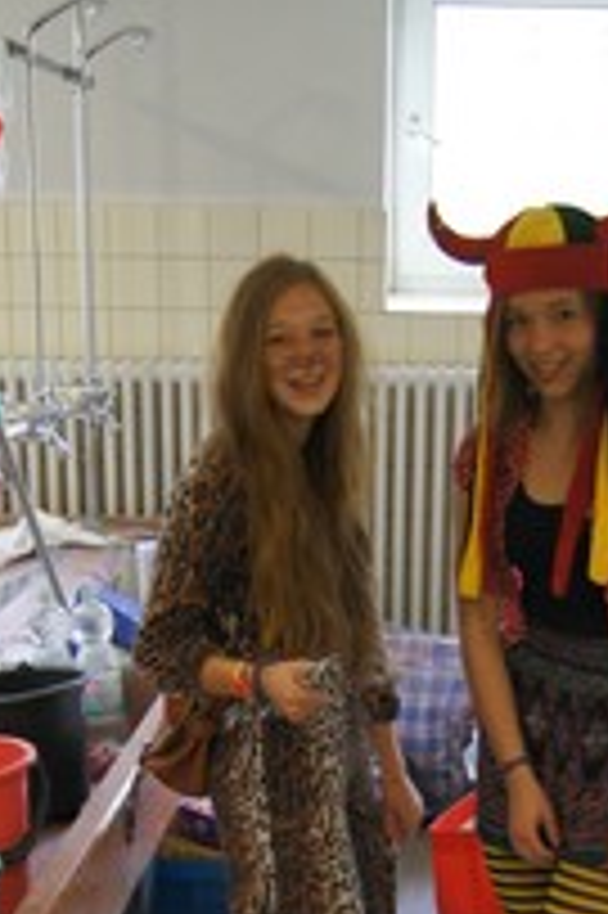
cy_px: 788
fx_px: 1802
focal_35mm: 71
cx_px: 383
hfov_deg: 19.1
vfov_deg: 27.6
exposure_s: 1/40
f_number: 4
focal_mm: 24
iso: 800
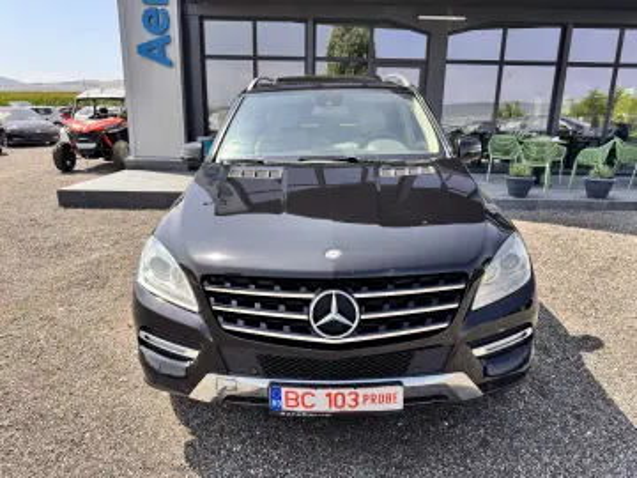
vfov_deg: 56.8
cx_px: 318
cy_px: 239
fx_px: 442
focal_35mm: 24
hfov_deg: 71.6
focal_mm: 6.76
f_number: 1.78
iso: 80
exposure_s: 1/1560
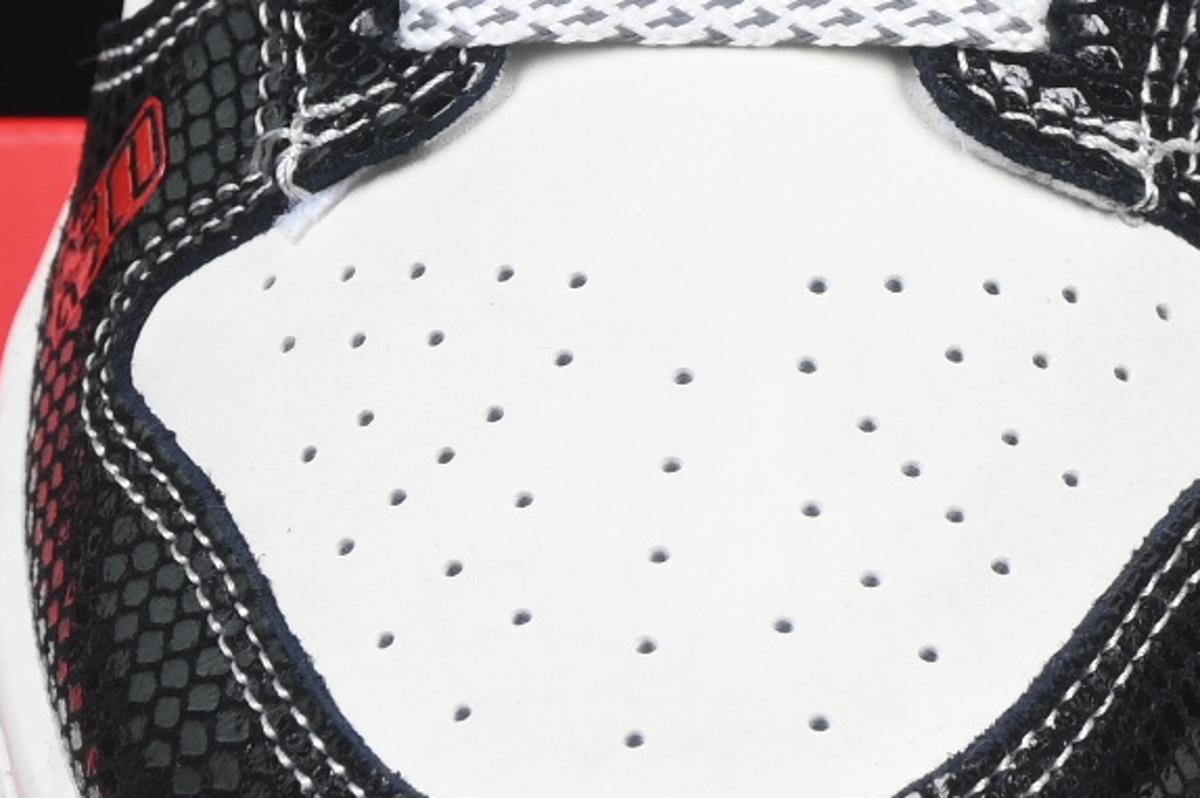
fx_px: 12126
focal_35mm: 364
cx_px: 1346
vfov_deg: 3.8
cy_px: 102
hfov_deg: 5.6
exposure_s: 1/60
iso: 160
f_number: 6.3
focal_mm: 50
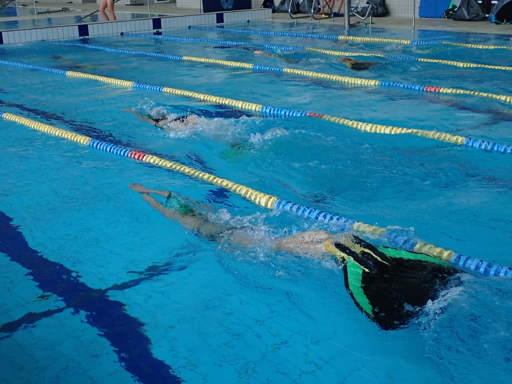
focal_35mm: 46
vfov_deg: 31.5
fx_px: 680
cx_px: 256
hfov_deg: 41.2
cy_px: 192
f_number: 3.1
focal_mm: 8.41
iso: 640
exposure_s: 1/500
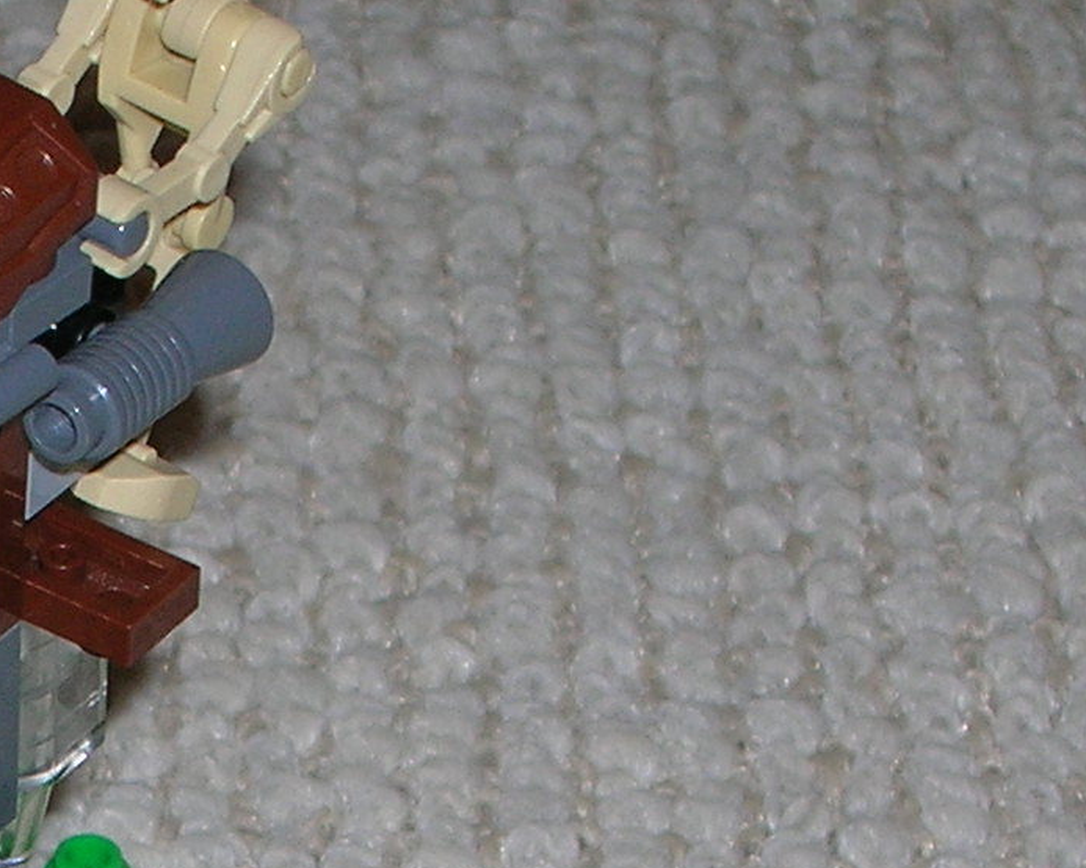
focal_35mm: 230
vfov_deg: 6.6
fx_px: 7390
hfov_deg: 8.3
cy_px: 1335
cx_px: -91
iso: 50
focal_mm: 10.4
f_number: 3.6
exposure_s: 1/60.1
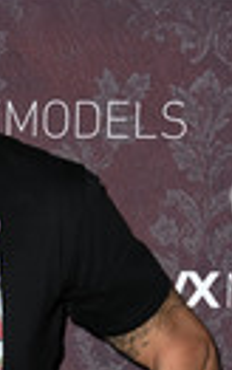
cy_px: 347
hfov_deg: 6.7
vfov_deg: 10.8
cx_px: -108
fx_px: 1950
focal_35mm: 193
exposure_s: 1/200
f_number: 5.6
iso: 800
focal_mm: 62
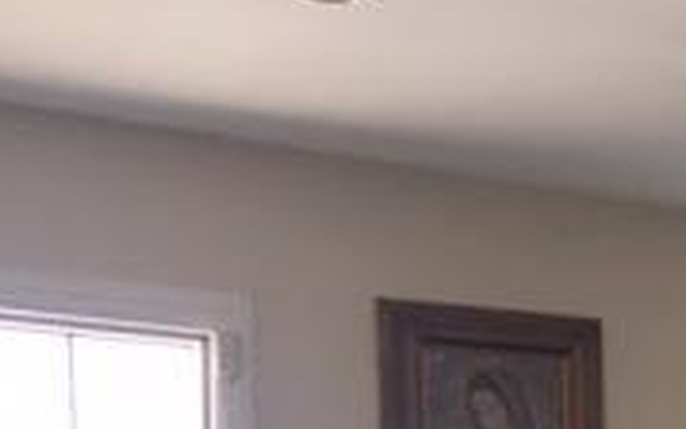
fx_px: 2057
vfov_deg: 10.7
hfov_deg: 17.1
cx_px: 1027
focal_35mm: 110
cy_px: 900
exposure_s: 1/30
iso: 25
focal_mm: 4.15
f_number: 2.2
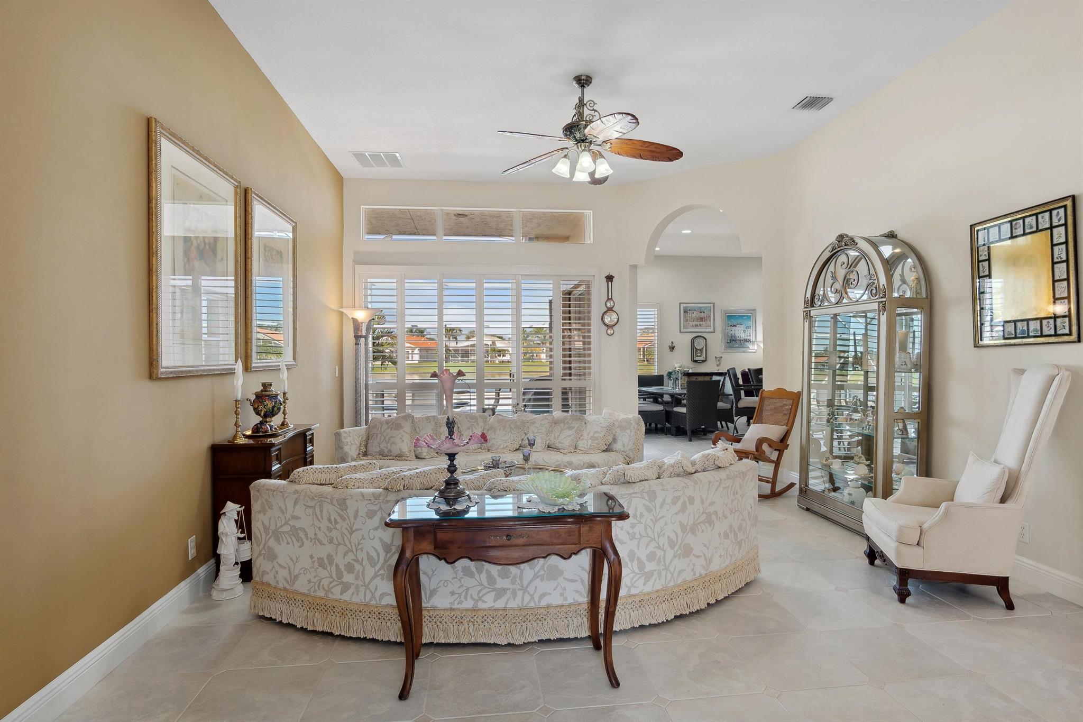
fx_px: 541
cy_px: 361
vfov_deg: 67.4
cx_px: 542
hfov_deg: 90.0
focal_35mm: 18
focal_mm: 12
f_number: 9
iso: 200
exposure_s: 1/20
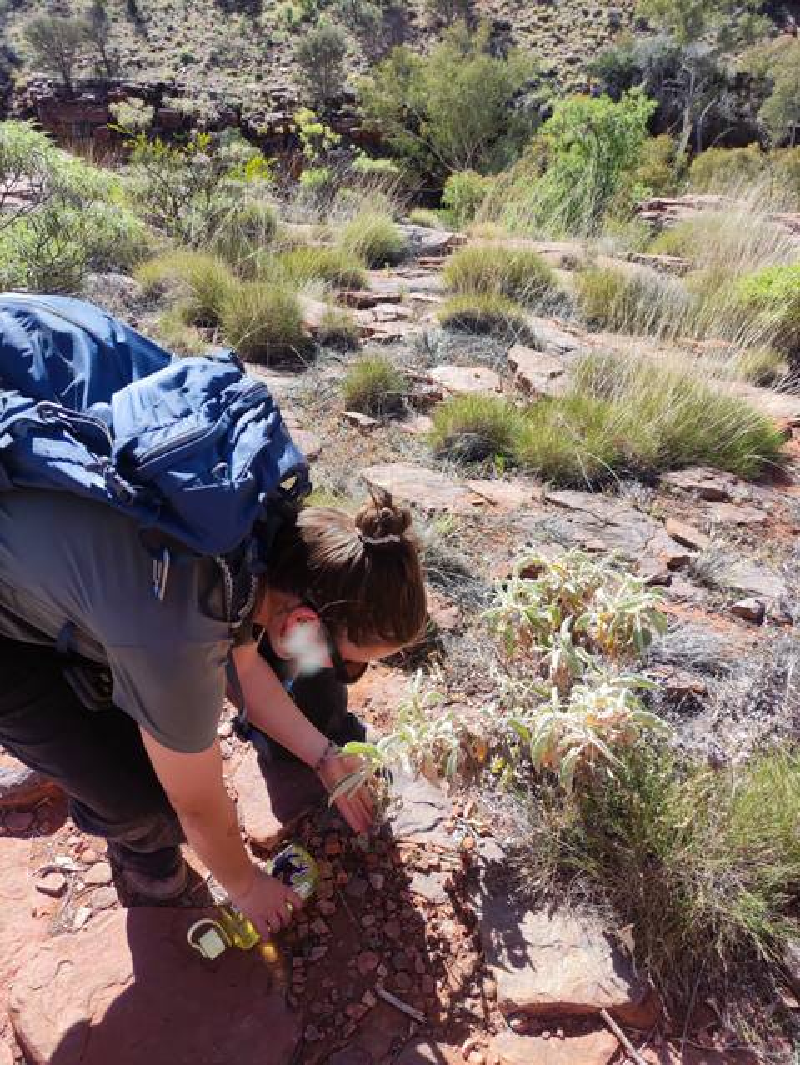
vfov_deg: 69.4
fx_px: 770
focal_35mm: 25
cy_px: 532
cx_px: 400
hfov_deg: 54.9
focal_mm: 5.43
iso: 50
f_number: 1.89
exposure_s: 1/678
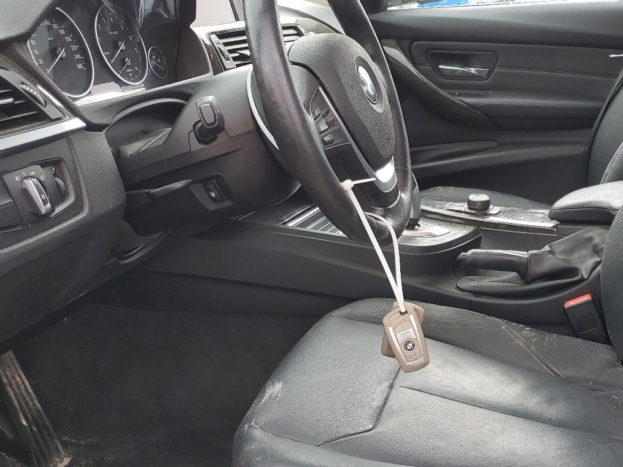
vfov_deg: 34.9
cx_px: 436
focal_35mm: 41
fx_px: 738
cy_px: 291
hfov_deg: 44.8
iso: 50
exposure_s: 1/60.2
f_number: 1.5
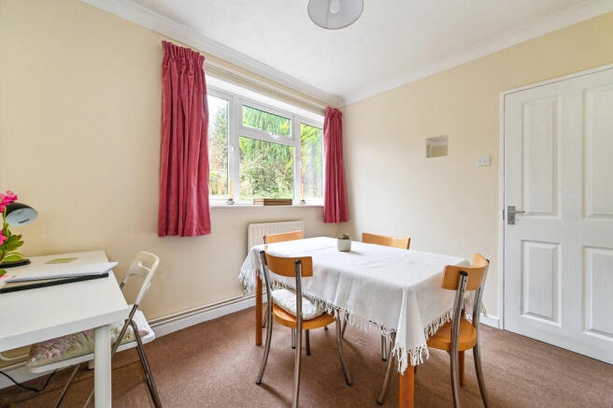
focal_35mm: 14
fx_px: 238
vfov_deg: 81.1
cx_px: 306
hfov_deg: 104.3
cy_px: 204
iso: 400
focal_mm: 14
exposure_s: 1/3
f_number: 9
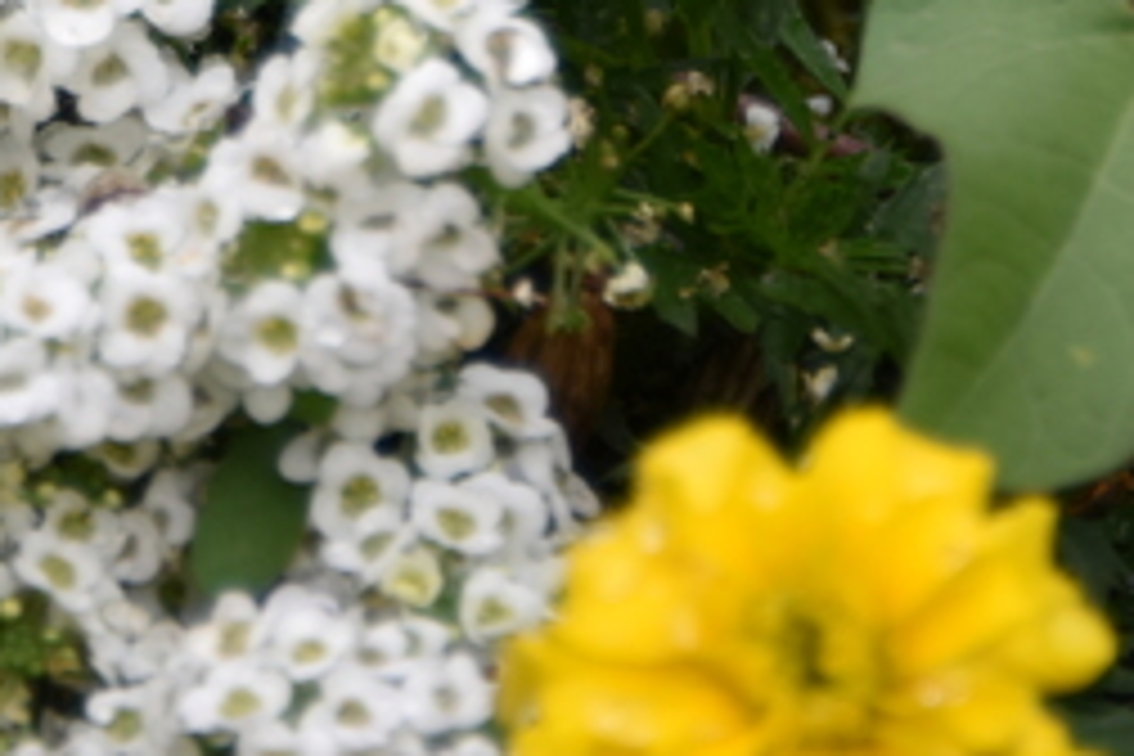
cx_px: 270
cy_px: -544
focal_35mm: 1015
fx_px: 31970
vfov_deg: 1.4
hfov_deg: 2.0
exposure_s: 1/400
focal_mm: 200
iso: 160
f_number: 5.6
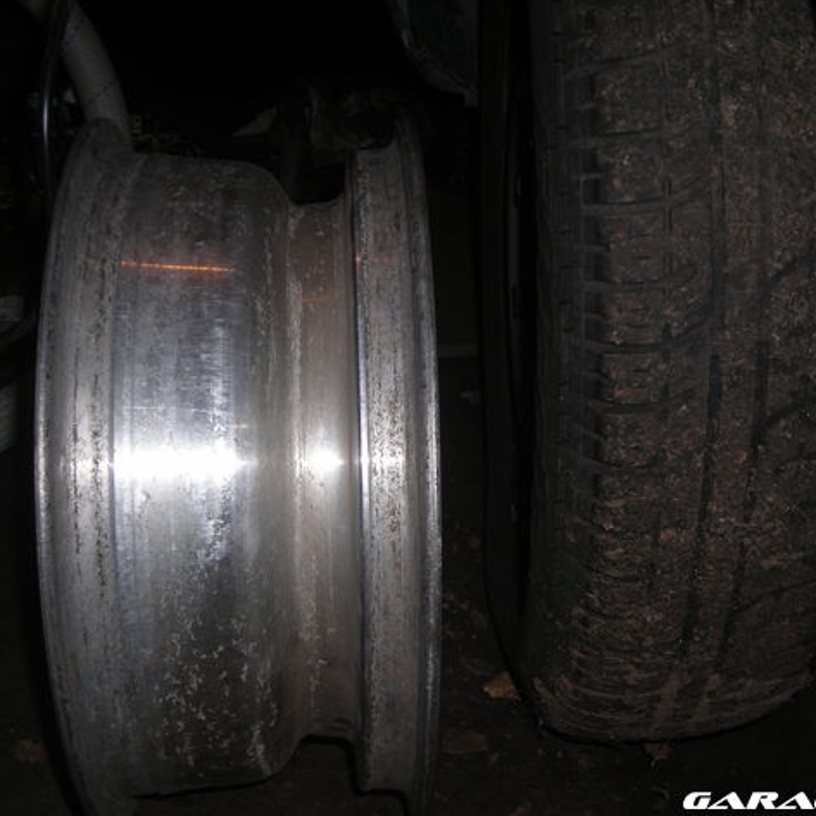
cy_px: 404
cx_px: 426
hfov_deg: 34.7
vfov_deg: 34.7
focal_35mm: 49
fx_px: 1307
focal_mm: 6.8
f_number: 3.3
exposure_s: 1/60
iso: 50
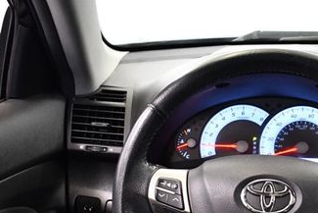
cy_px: 178
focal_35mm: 71
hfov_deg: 27.7
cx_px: 270
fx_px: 627
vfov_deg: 19.0
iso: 3200
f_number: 3.5
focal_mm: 18
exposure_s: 1/80
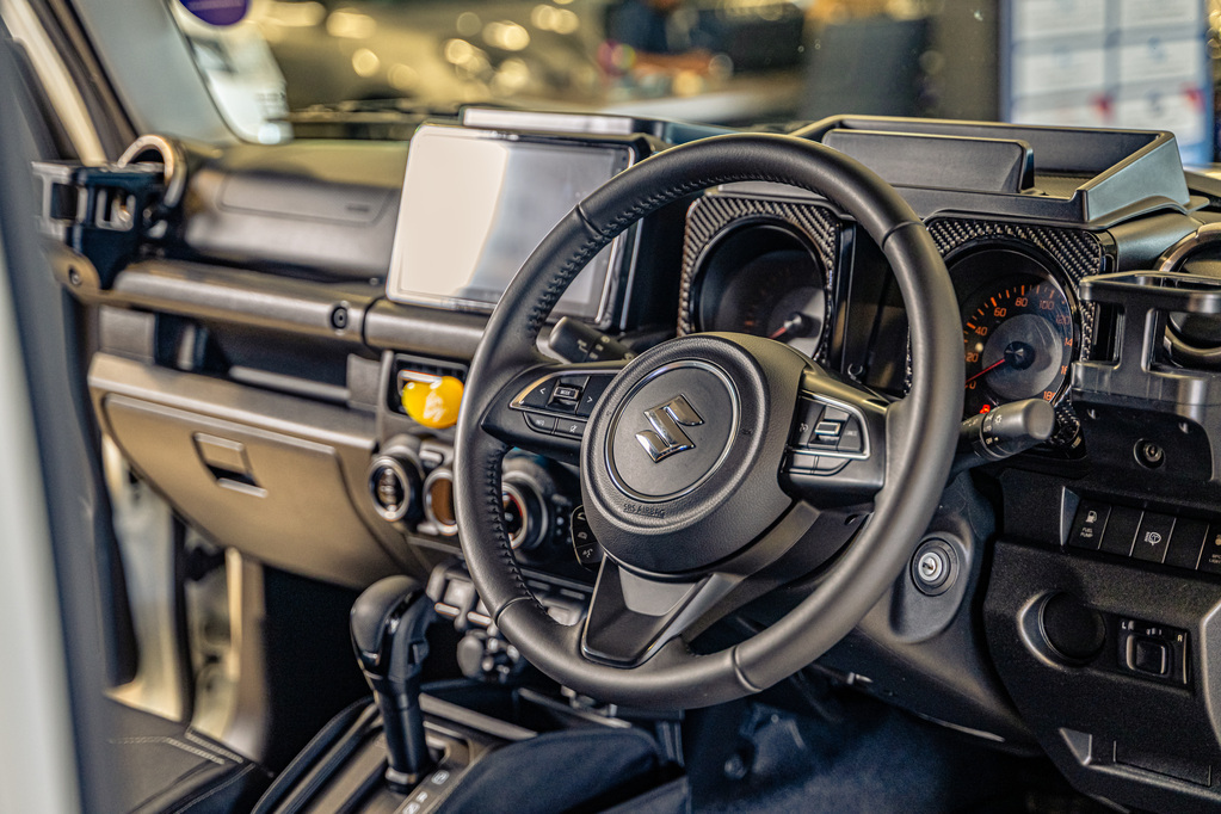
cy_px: 407
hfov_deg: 34.5
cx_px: 610
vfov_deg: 23.4
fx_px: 1967
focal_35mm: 58
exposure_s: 1/160
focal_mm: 58
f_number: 2.8
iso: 1250
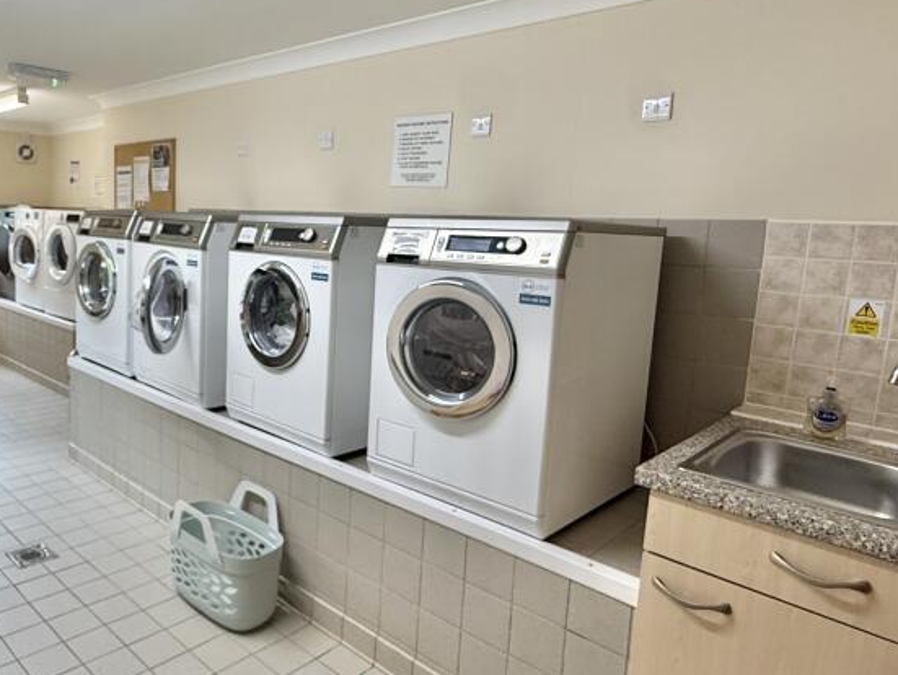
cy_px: 315
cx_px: 303
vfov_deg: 53.1
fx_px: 675
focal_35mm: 26
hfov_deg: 65.6
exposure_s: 1/100
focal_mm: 2.22
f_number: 2.2
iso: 200
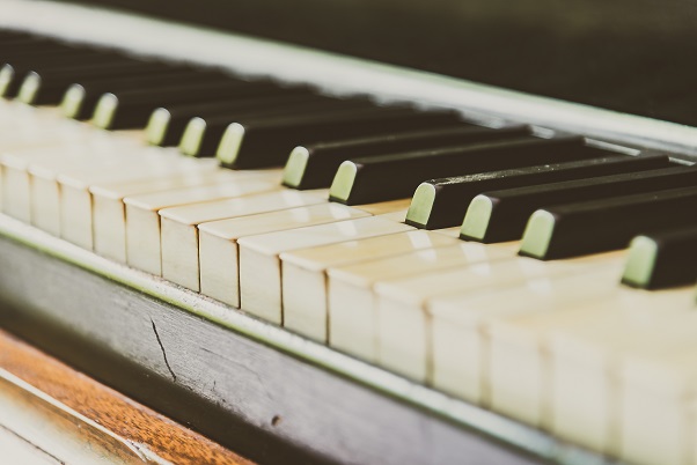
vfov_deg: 11.4
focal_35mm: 120
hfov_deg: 17.1
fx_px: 2324
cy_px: 232
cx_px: 348
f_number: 4
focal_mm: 120
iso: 400
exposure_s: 1/60
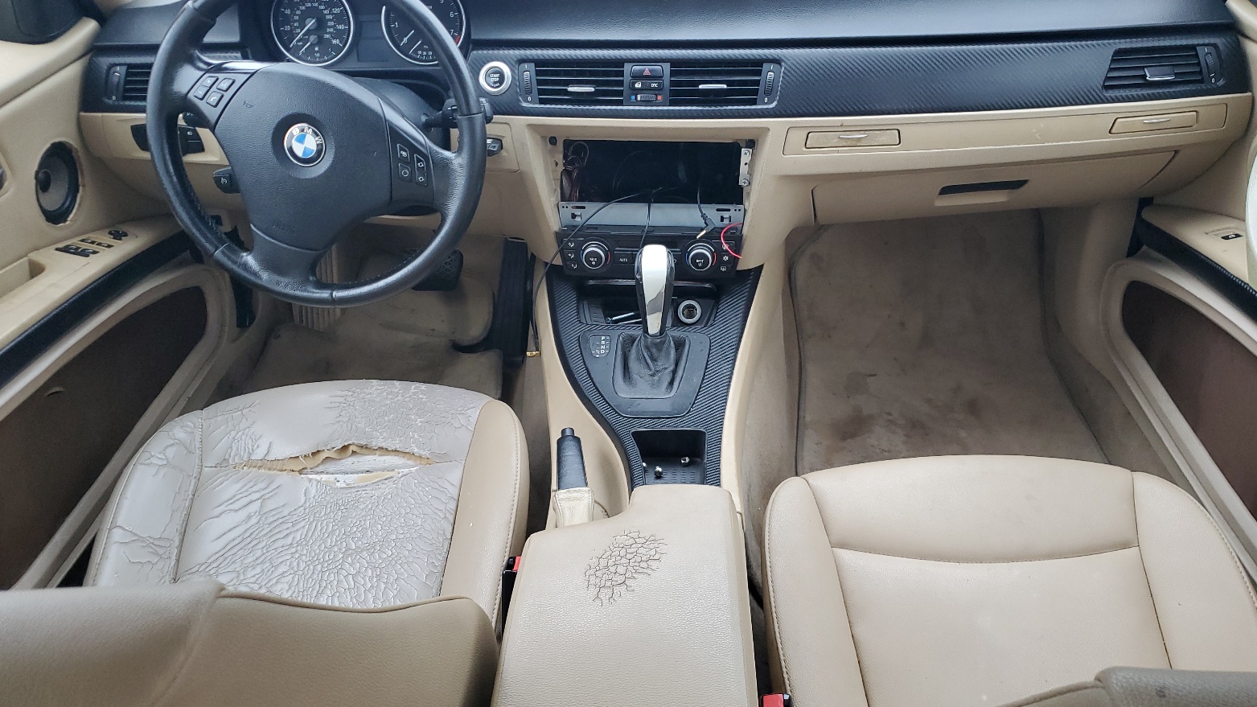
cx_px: 641
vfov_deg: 40.1
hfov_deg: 66.1
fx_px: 967
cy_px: 390
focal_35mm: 29
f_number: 1.5
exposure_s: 1/120
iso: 91
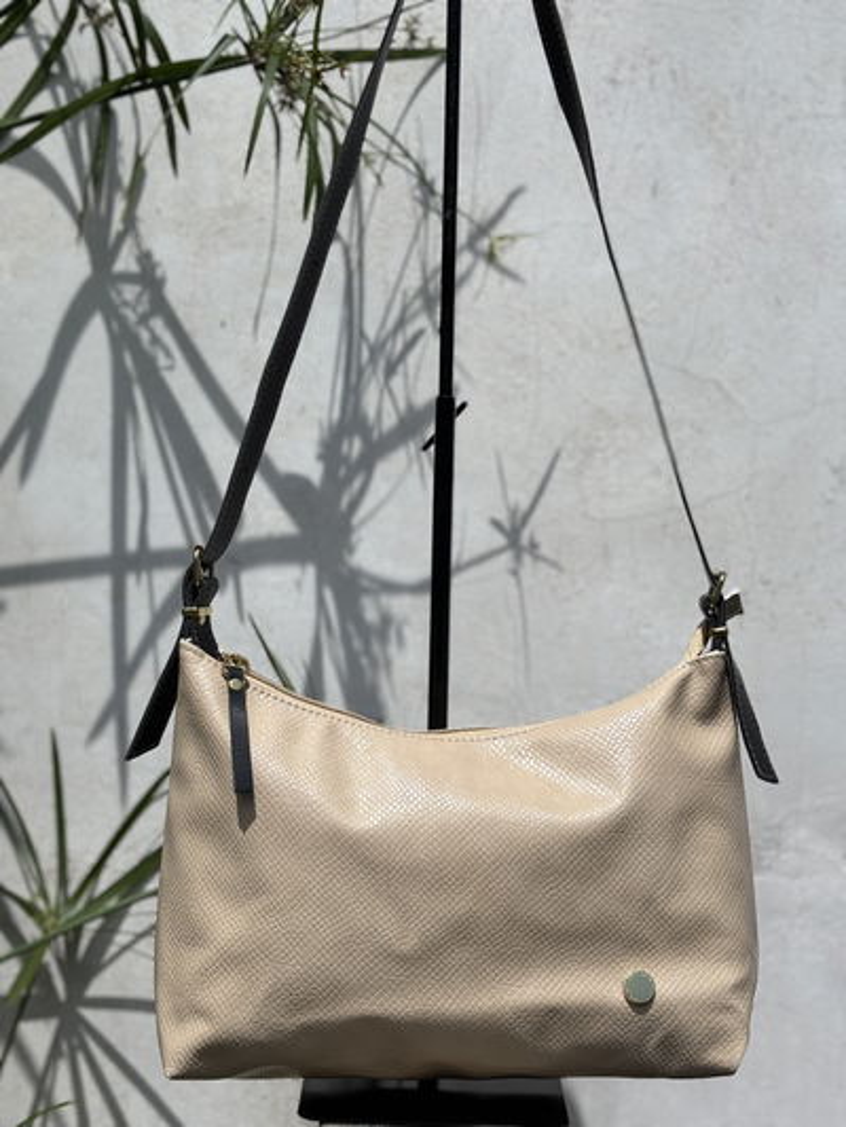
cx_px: 423
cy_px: 564
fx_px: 1694
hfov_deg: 28.0
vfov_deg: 36.8
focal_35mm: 52
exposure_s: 1/3937
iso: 32
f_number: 1.6
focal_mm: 5.96
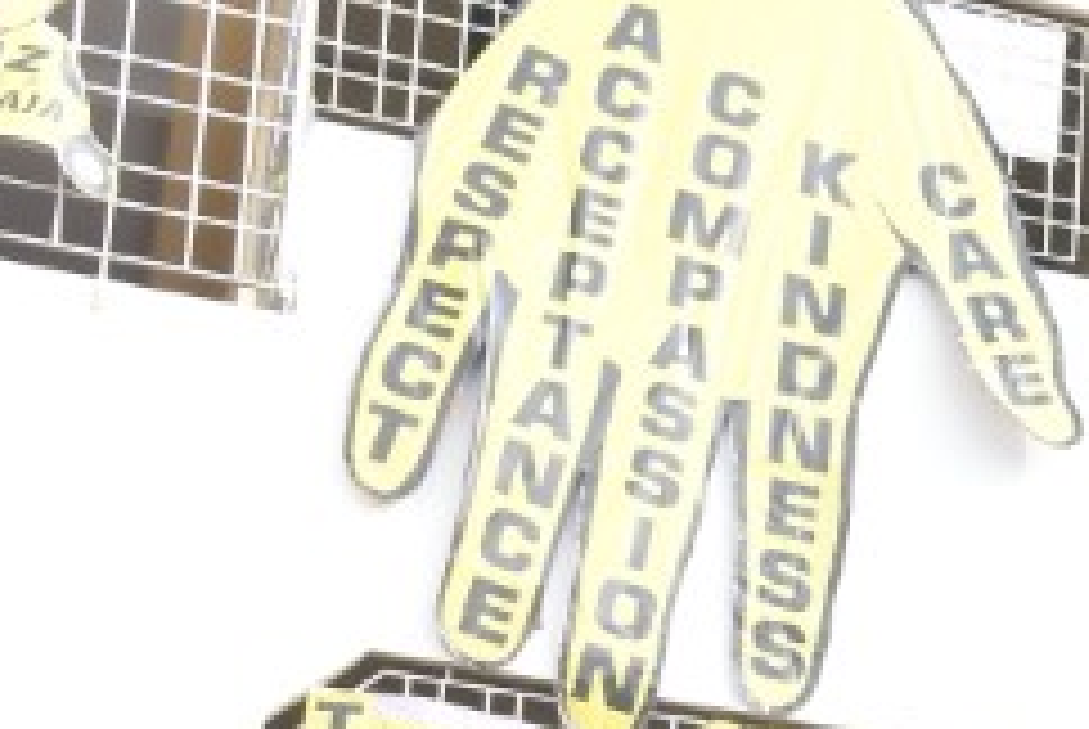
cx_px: 2124
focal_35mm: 165
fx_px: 4997
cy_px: 1339
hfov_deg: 11.3
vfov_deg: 8.0
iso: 320
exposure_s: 1/160
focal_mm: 27
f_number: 9
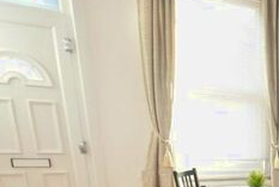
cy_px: 264
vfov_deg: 24.7
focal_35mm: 45
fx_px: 349
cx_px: 333
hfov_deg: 34.9
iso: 220
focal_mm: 10
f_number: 4
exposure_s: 1/60
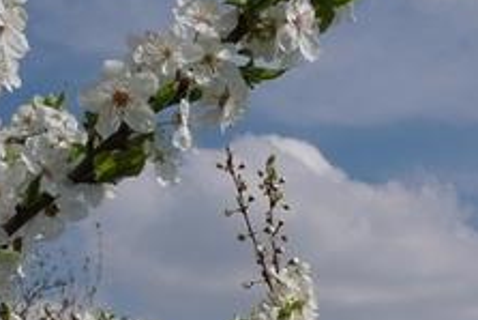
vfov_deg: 8.9
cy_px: 399
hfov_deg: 13.5
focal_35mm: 152
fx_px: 2019
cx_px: 319
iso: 125
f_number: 18
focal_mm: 35
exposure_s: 1/125
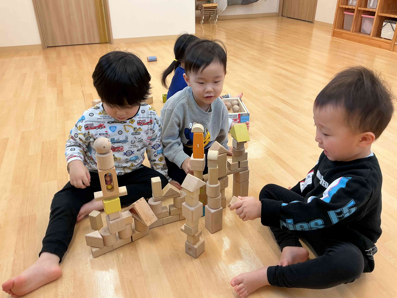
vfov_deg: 48.2
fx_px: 333
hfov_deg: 61.7
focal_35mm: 29
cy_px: 149
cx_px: 198
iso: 40
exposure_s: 1/100
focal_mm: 3
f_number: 1.8
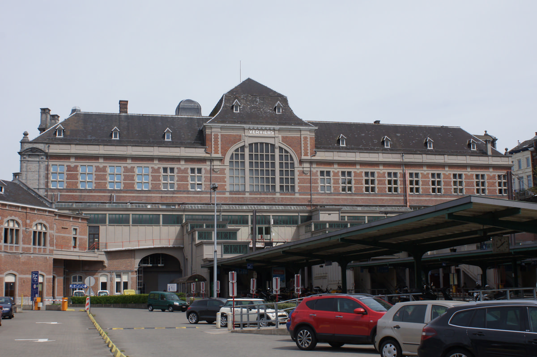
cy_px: 178
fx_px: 671
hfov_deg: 43.6
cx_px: 268
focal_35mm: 45
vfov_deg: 29.8
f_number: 10
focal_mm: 30
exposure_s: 1/320
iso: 200
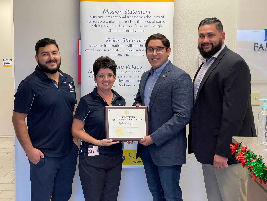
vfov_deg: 22.9
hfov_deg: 30.3
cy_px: 100
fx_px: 494
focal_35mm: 64
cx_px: 134
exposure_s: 1/60
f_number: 2.2
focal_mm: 7.5
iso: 200
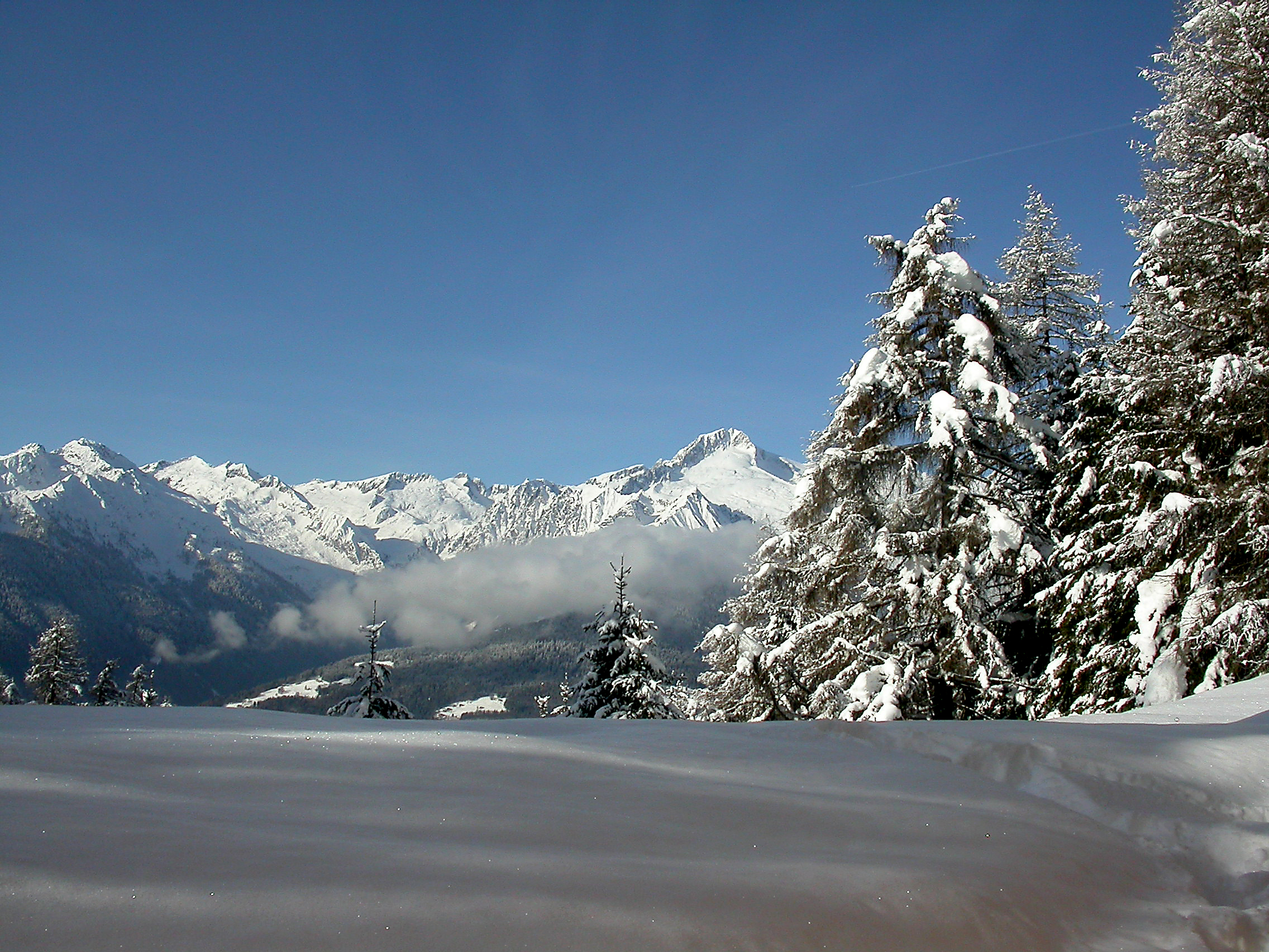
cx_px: 634
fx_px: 1393
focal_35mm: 38
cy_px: 476
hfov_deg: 49.0
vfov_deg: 37.7
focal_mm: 7.85
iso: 100
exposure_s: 1/631
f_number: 7.5
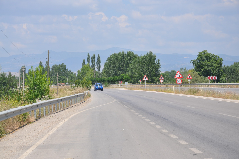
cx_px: 120
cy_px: 80
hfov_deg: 18.2
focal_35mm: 112
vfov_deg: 12.1
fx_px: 746
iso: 200
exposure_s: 1/400
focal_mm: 75
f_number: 10
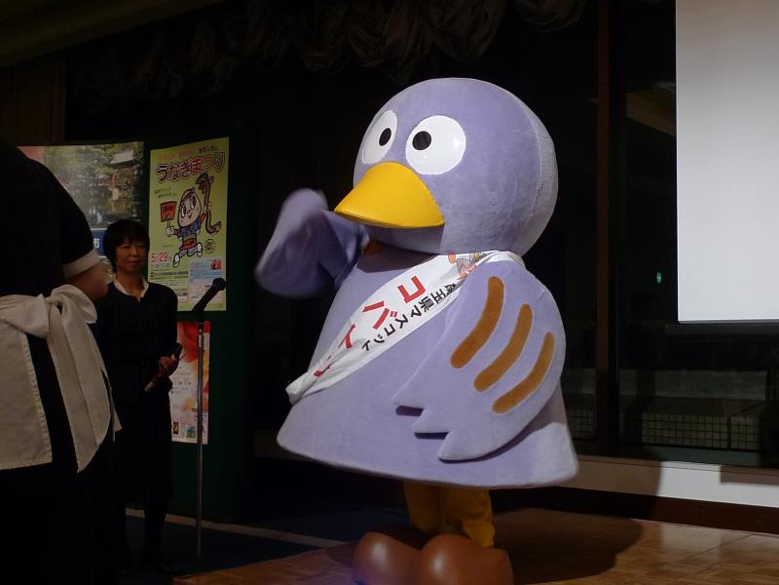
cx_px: 390
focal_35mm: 47
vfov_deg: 30.9
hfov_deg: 40.4
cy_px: 292
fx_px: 1058
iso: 160
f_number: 2.1
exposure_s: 1/30
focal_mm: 5.4
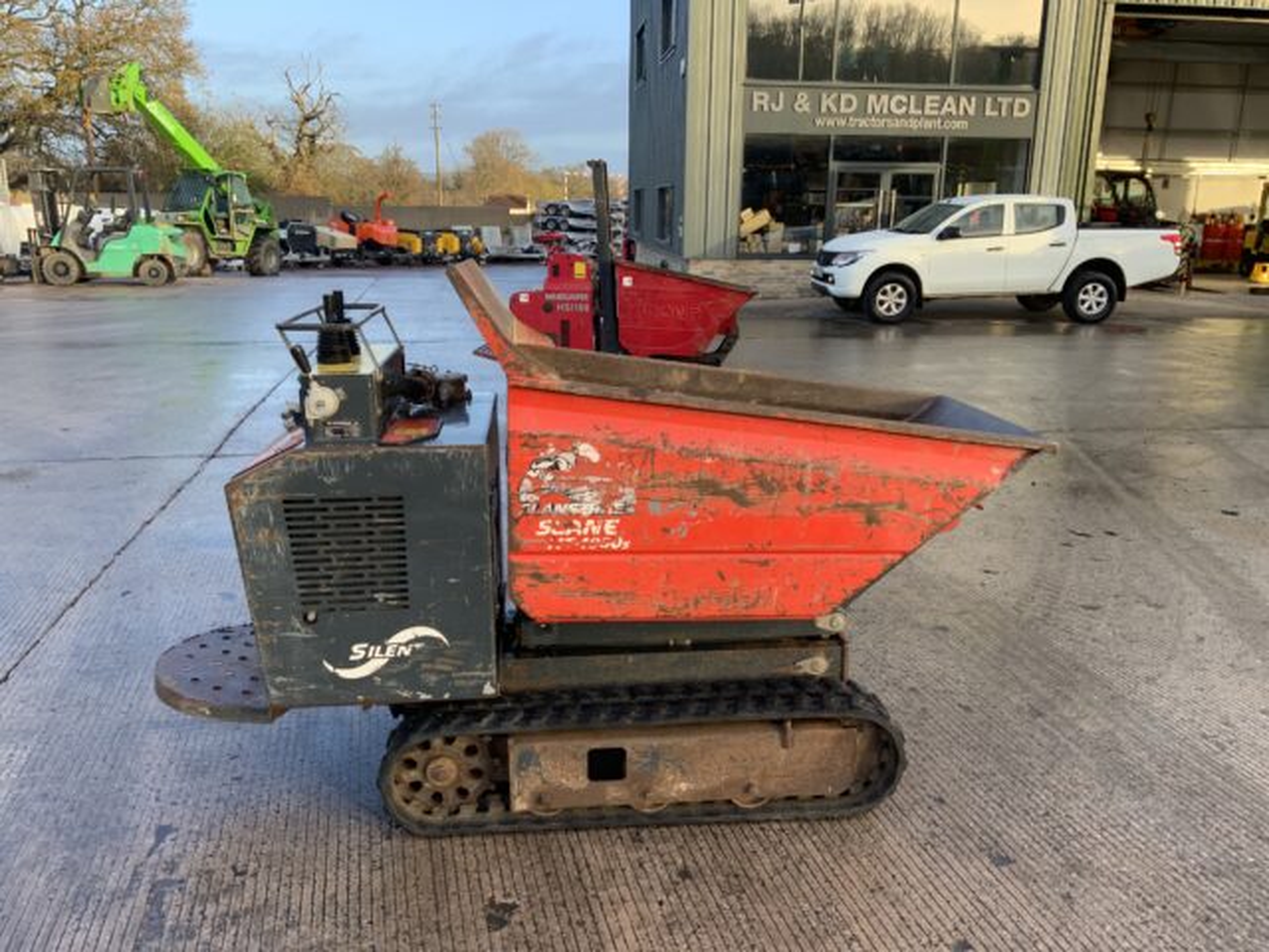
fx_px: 1063
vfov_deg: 48.2
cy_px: 476
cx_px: 634
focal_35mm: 29
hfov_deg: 61.7
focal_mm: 3
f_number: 1.8
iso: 16
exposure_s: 1/122
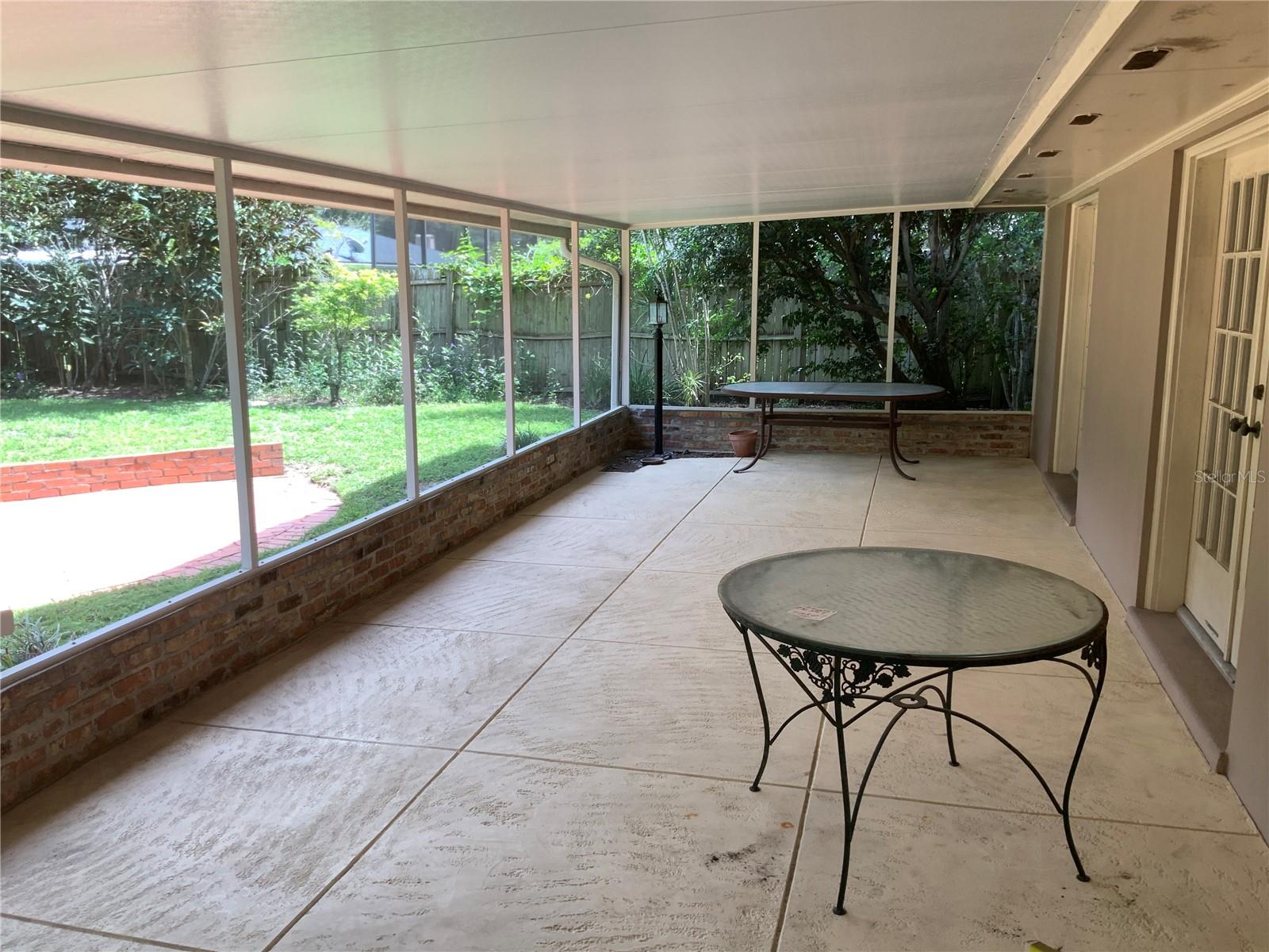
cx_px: 634
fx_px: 1063
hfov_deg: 61.7
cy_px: 476
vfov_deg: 48.2
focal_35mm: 29
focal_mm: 3
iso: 25
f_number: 1.8
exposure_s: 1/120
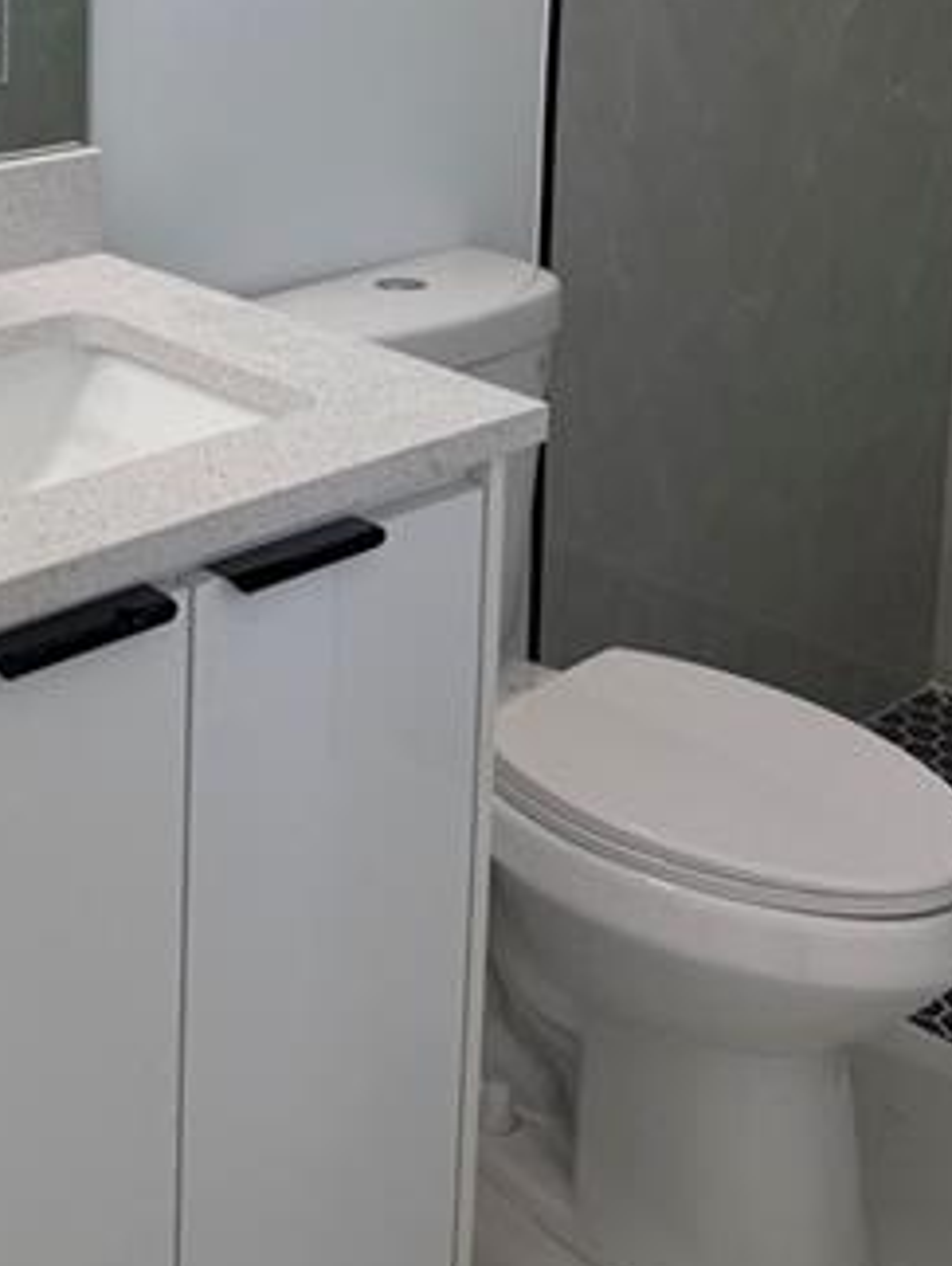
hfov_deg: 25.2
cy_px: -24
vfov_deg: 31.1
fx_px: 2086
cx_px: 165
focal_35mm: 57
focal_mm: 6.76
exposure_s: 1/228
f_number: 1.78
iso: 125
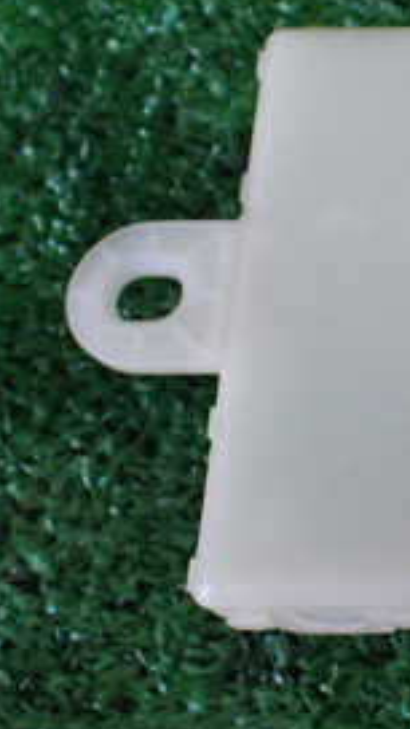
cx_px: 734
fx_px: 1392
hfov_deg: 14.7
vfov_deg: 29.3
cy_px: 308
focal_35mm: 72
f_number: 2.3
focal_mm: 5.4
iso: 500
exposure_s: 1/125
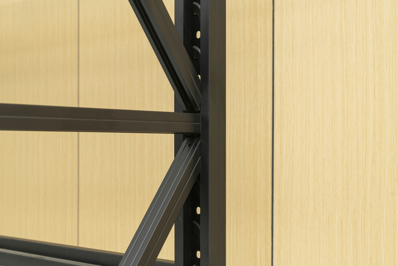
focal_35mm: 57
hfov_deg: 35.0
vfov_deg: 23.8
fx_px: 630
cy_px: 133
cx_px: 199
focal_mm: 57
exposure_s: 1/125
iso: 125
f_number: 7.1
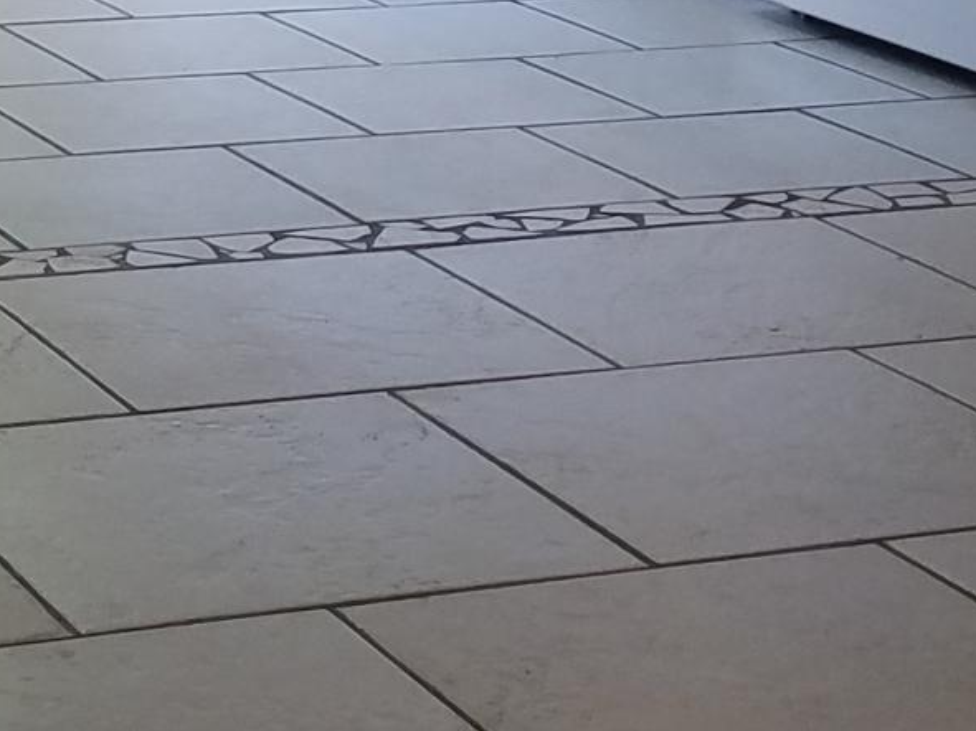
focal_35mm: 132
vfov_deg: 10.3
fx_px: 3721
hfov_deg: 14.9
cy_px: -762
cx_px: 239
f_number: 1.7
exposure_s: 1/60
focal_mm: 4.2
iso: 64
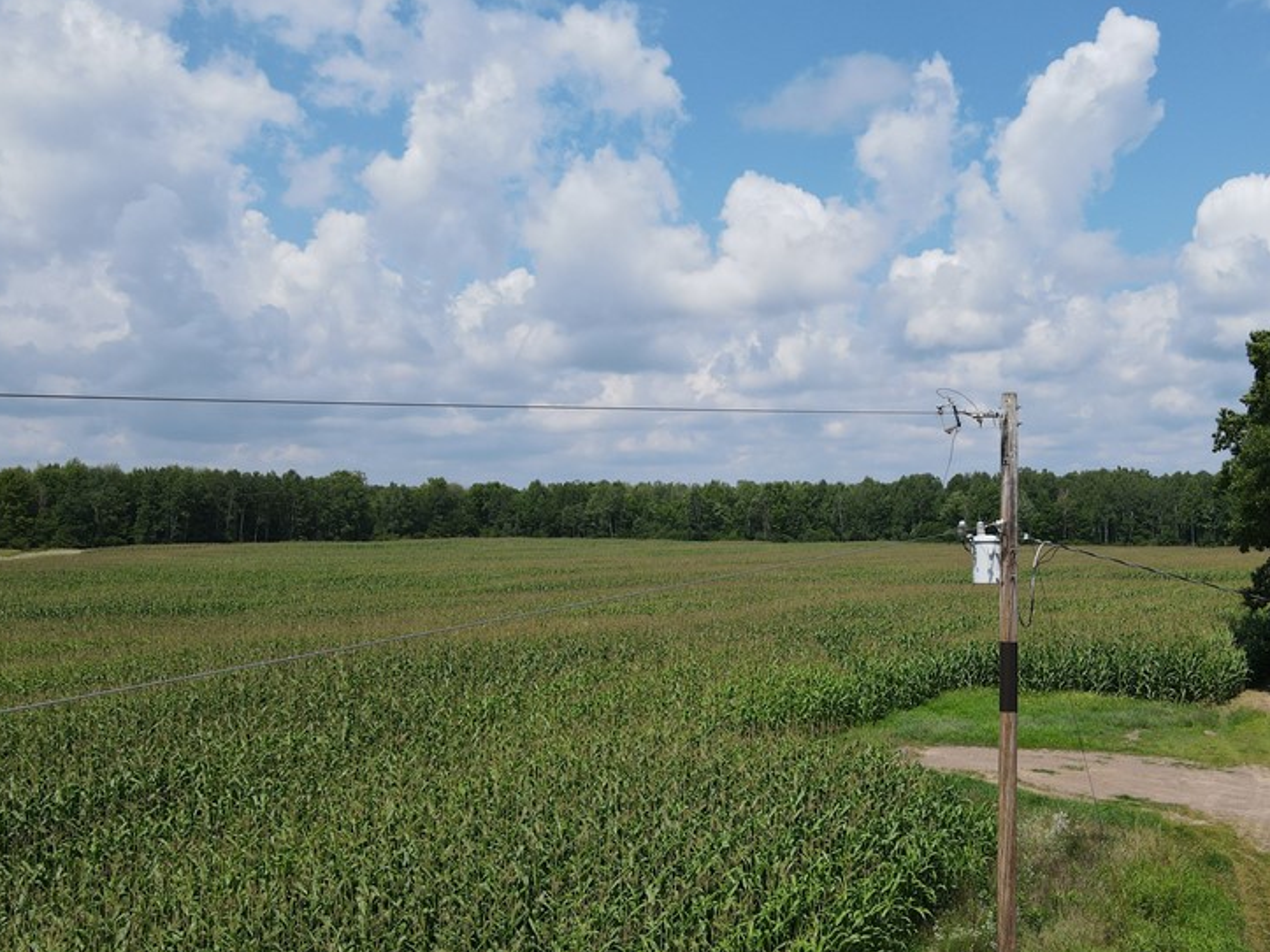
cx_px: 824
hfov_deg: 53.1
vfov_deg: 41.7
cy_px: 529
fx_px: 1247
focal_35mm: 34
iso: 100
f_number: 2.8
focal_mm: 4.5
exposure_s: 1/1000
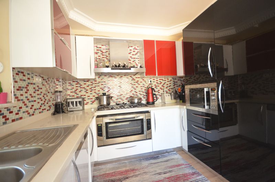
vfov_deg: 71.8
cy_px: 91
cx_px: 138
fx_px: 126
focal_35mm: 16
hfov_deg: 95.1
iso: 1600
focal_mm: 11
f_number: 4.2
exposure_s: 1/60
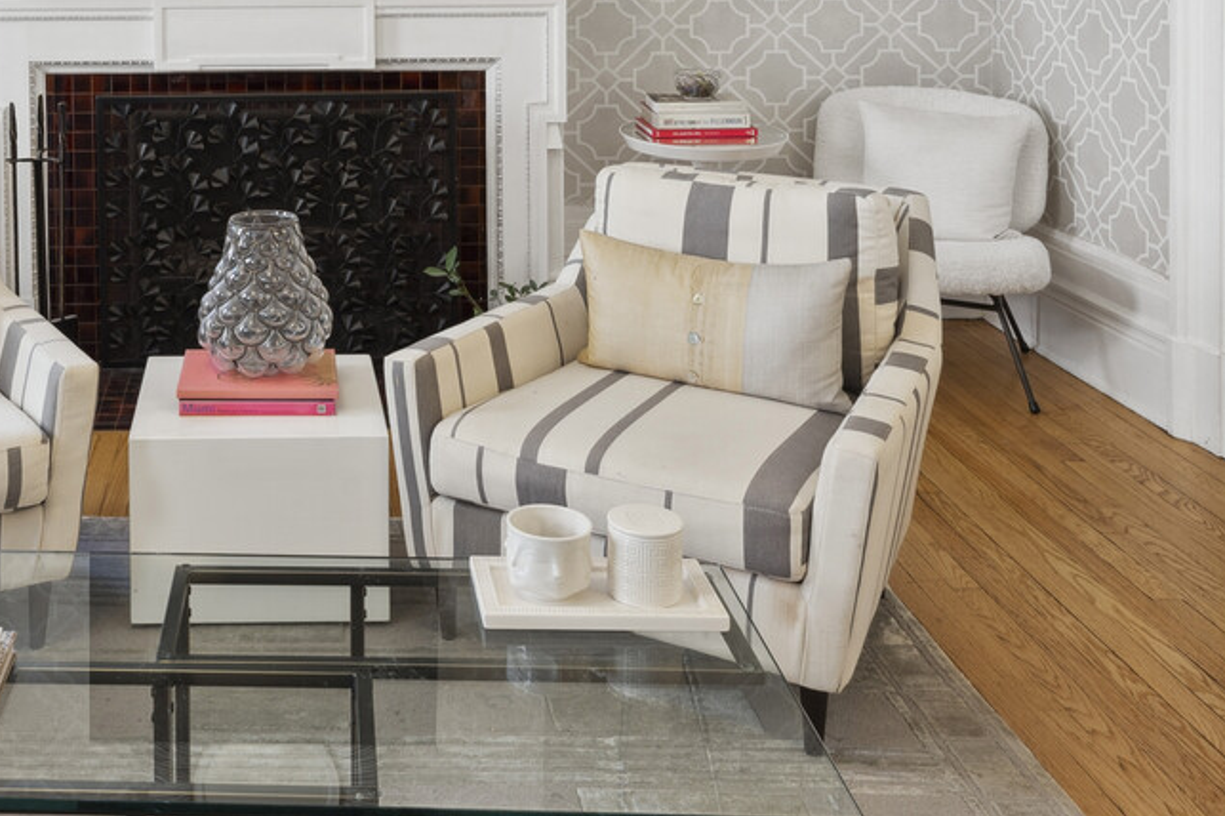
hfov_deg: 43.4
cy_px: -48
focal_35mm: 43
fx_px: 1468
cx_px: 259
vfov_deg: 28.6
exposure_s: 1/1.25
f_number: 11
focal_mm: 18.5
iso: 200
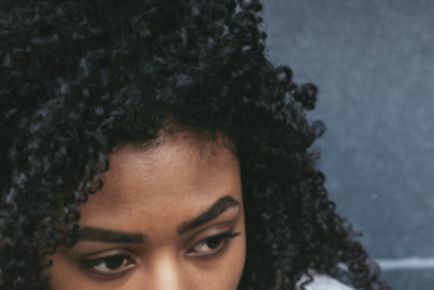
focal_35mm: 140
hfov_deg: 14.6
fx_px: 1689
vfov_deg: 9.6
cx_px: 331
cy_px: 376
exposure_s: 1/420
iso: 200
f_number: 2
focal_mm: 35
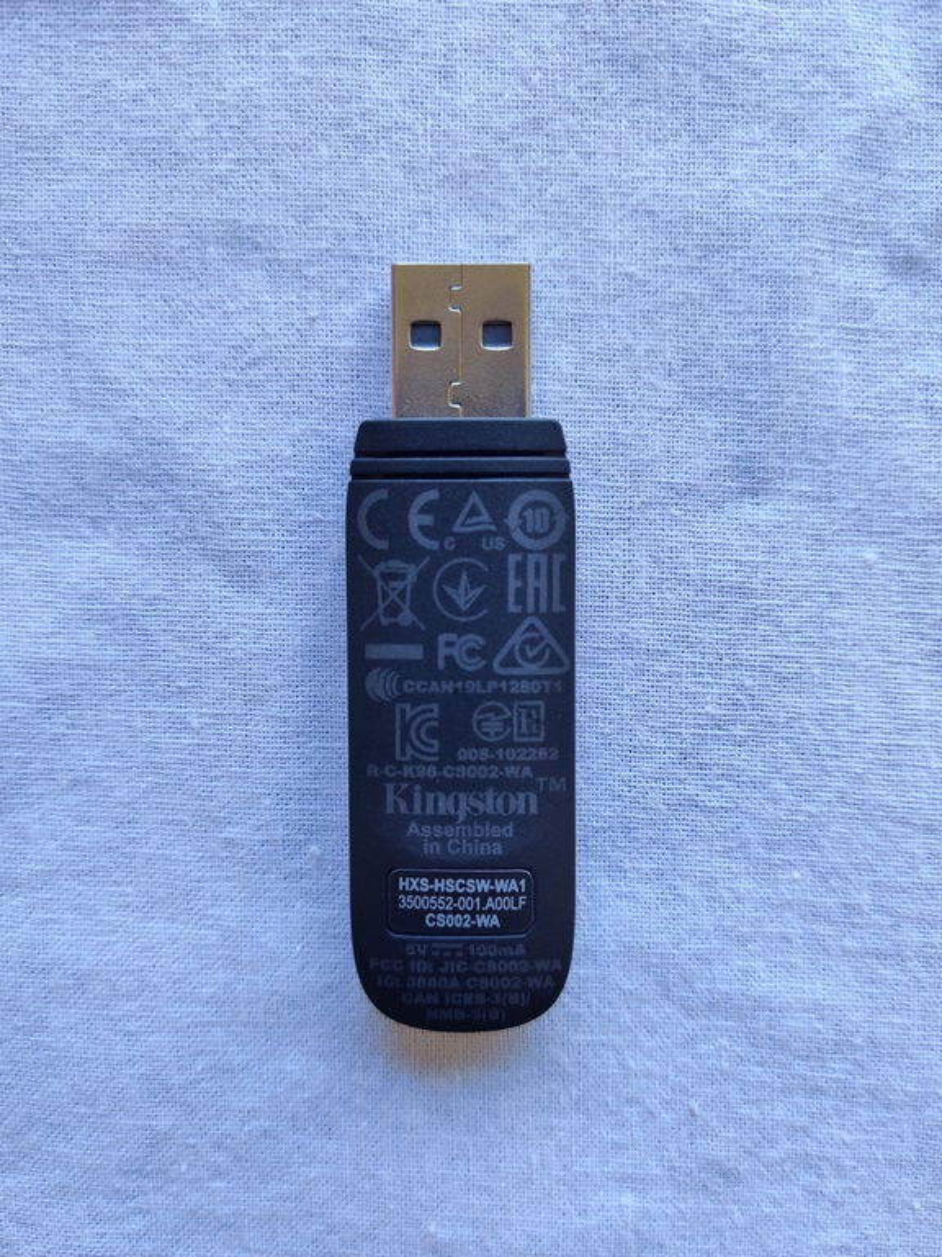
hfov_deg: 51.4
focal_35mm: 27
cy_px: 628
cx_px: 471
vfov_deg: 65.3
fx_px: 980
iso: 160
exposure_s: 1/100
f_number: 1.65
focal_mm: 4.75
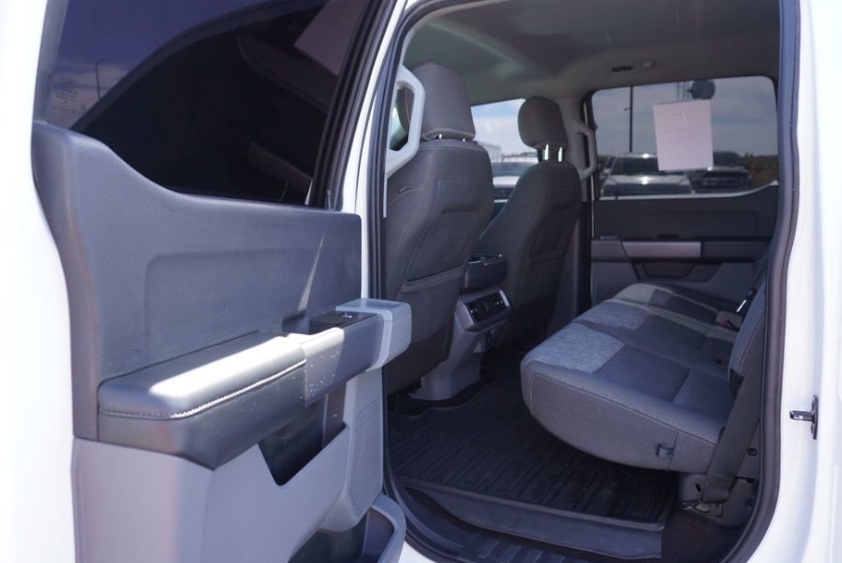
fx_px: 632
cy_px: 268
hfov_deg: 67.3
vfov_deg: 48.0
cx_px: 420
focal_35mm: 27
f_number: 4
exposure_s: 1/60
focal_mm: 16
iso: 100
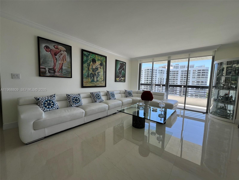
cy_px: 90
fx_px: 90
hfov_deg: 106.2
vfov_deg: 89.9
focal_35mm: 13
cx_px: 120
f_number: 1.8
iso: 32
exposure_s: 1/111
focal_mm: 1.57
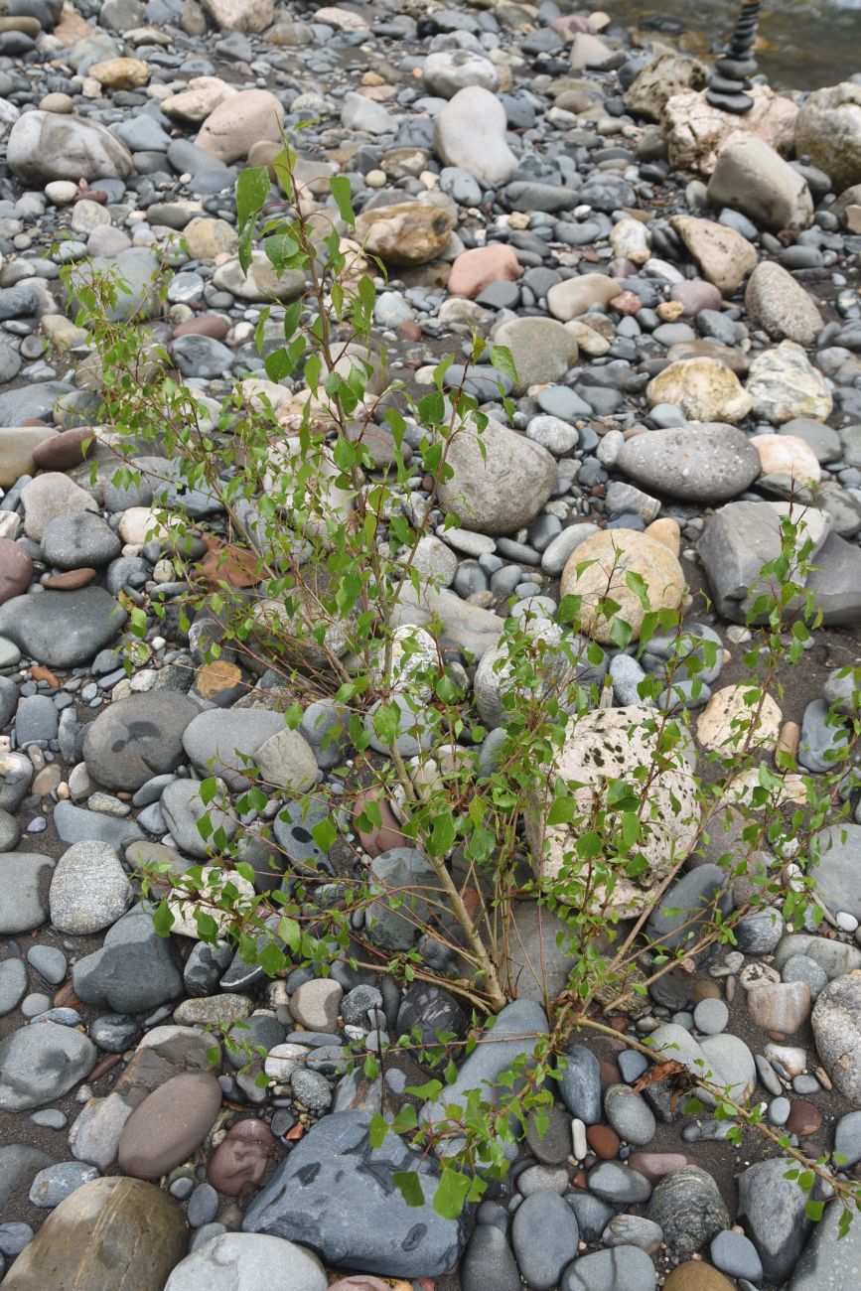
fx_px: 1112
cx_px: 430
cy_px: 646
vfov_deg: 60.3
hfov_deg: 42.3
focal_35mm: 31
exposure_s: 1/125
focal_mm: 31
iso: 500
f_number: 6.3
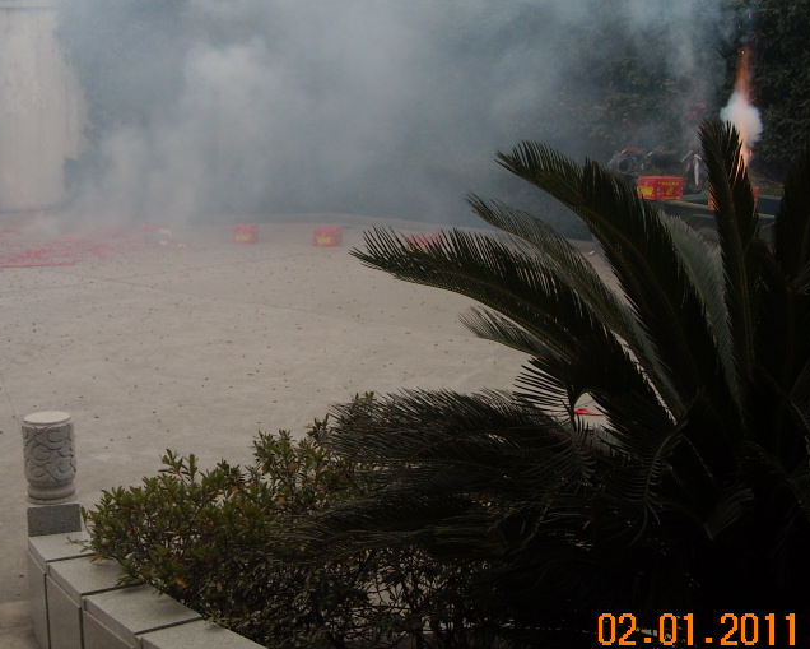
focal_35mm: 55
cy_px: 242
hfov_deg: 34.0
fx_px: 1319
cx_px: 326
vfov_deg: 27.5
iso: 64
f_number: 2.8
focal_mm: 5.7
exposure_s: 1/209
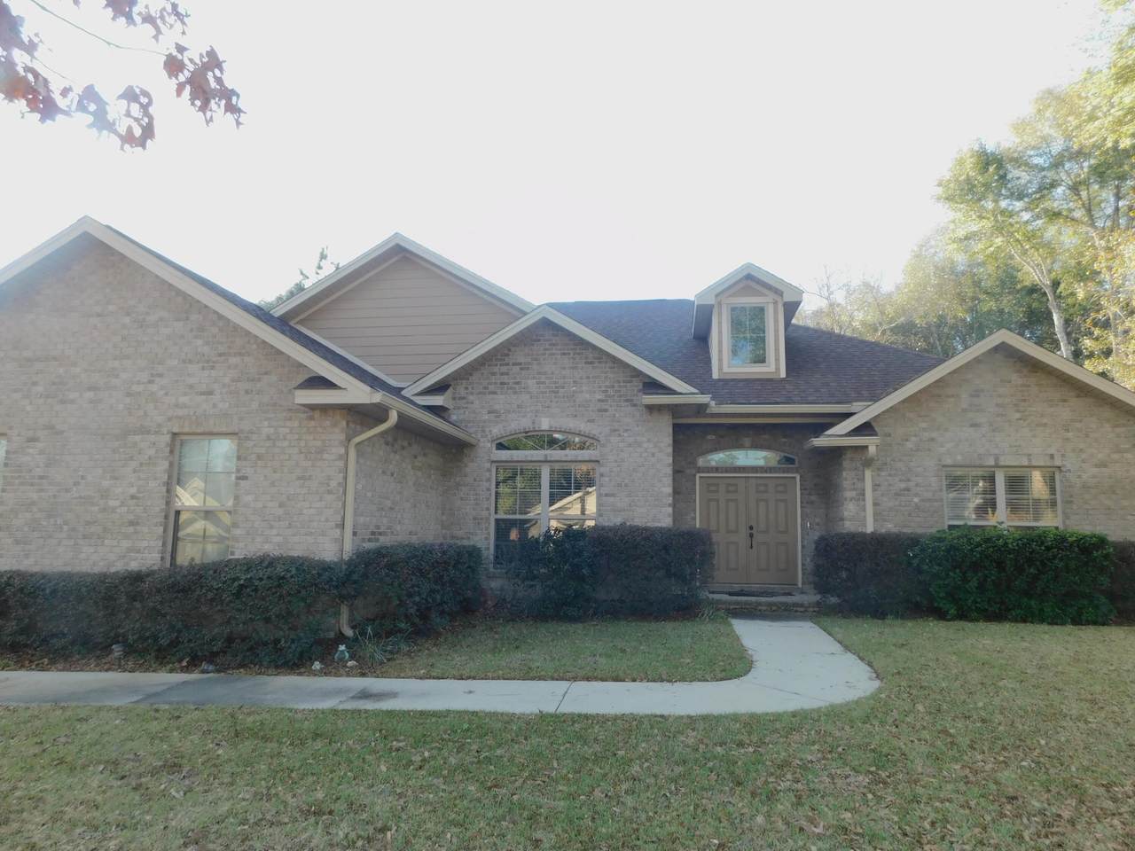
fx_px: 754
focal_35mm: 23
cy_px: 426
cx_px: 568
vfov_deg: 58.9
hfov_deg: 73.9
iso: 125
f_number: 3
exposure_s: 1/160
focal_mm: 4
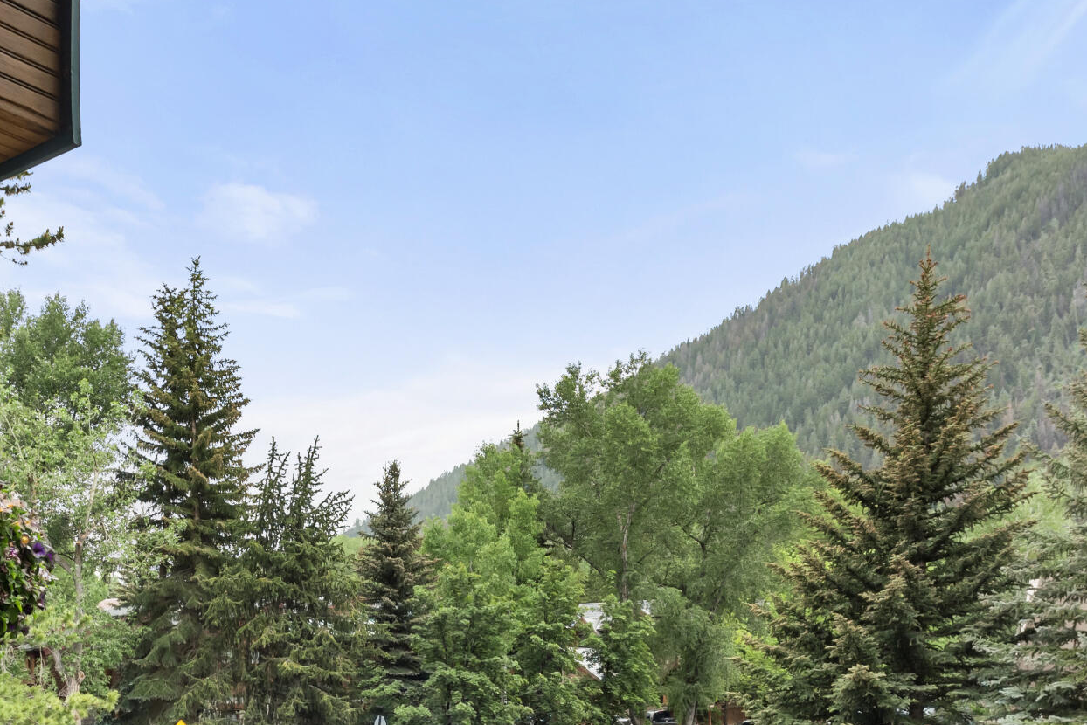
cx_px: 387
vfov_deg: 30.8
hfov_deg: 46.8
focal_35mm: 41
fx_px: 1238
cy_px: 687
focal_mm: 17
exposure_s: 1/25
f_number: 7.1
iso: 500
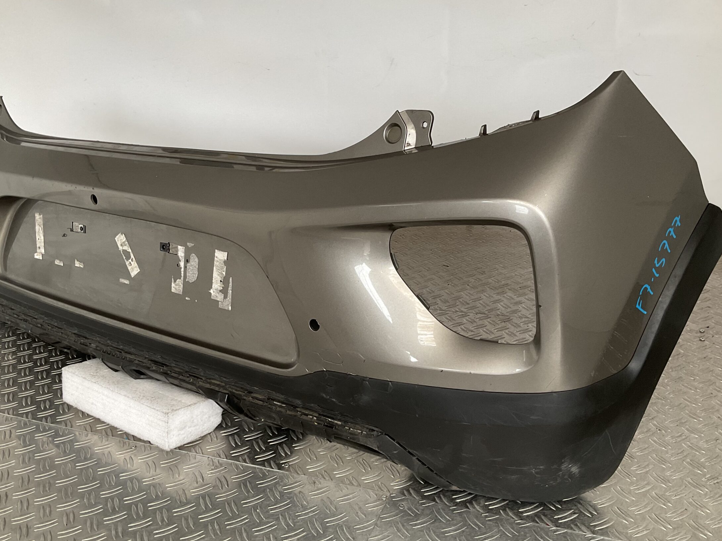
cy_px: 295
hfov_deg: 53.9
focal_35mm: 34
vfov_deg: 41.8
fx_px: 709
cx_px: 334
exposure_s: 1/50
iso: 50
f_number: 1.8
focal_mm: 3
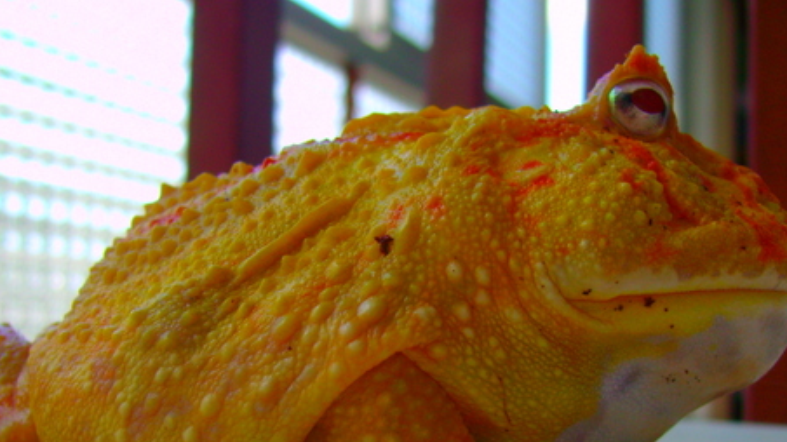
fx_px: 1127
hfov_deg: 38.5
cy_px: 386
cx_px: 385
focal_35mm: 54
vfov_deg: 21.8
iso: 64
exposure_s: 1/141
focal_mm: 5.8
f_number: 2.8
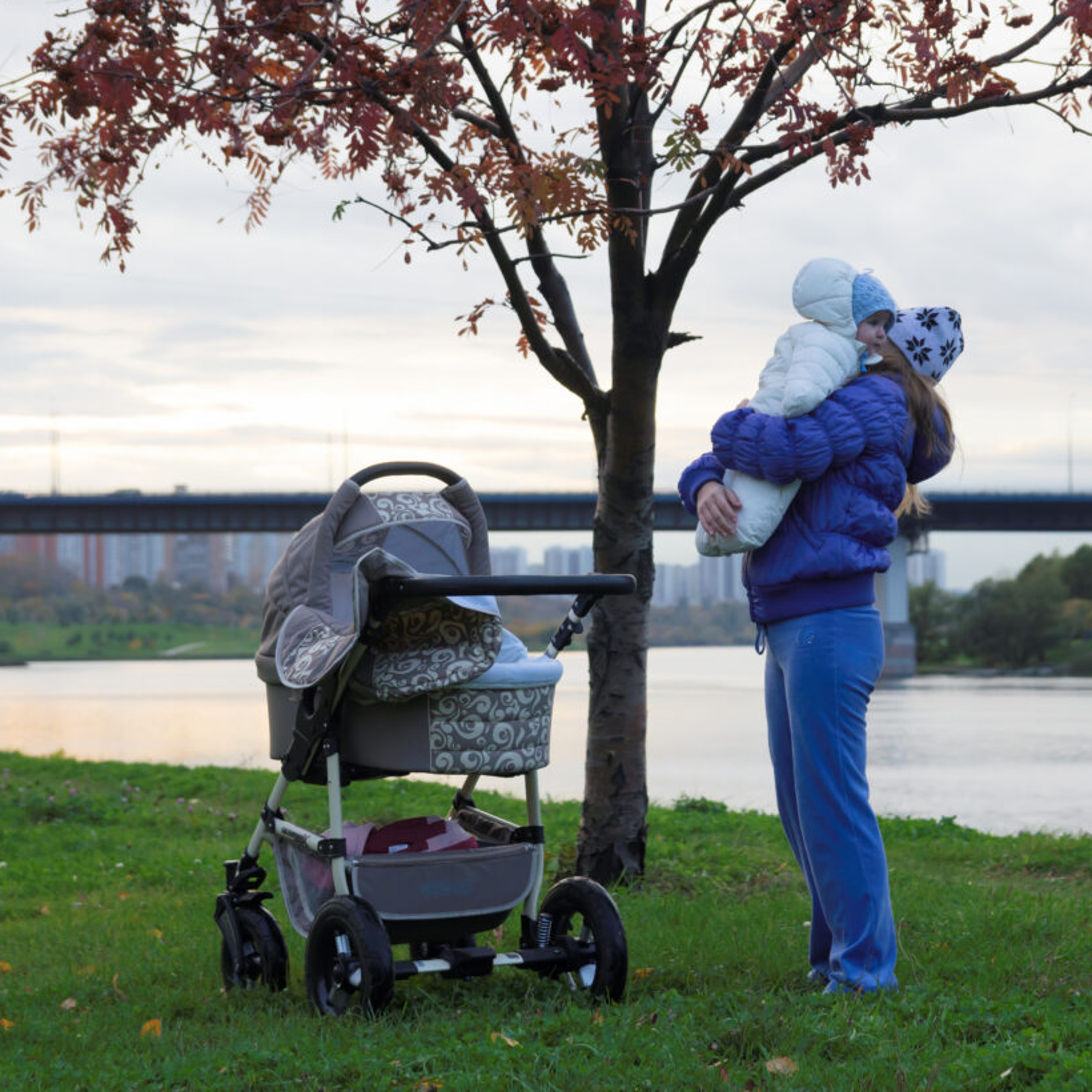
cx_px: 762
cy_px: 570
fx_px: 3605
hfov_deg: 17.2
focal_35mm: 101
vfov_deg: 17.2
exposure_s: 1/250
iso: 400
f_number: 4
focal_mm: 50
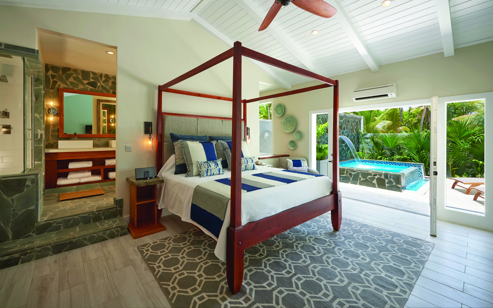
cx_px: 240
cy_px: 135
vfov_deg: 74.5
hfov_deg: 101.4
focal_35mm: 15
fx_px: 202
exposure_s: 1/160
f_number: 11
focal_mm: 14
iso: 100
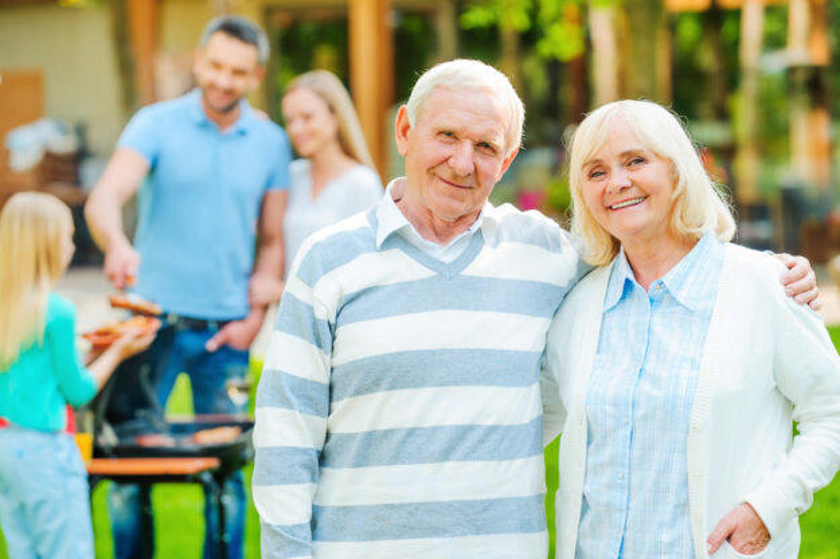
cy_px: 280
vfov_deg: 11.0
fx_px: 2915
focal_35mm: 125
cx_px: 420
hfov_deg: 16.4
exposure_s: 1/200
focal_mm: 125
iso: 200
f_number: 4.5
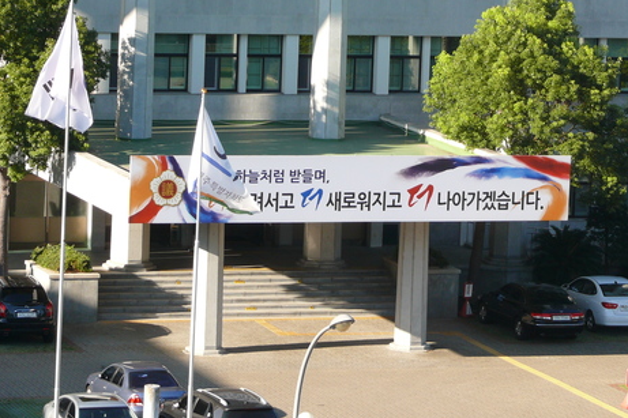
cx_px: 479
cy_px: 95
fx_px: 3644
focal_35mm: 209
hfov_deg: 9.8
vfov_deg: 6.6
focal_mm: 27.7
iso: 100
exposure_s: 1/250
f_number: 4.5
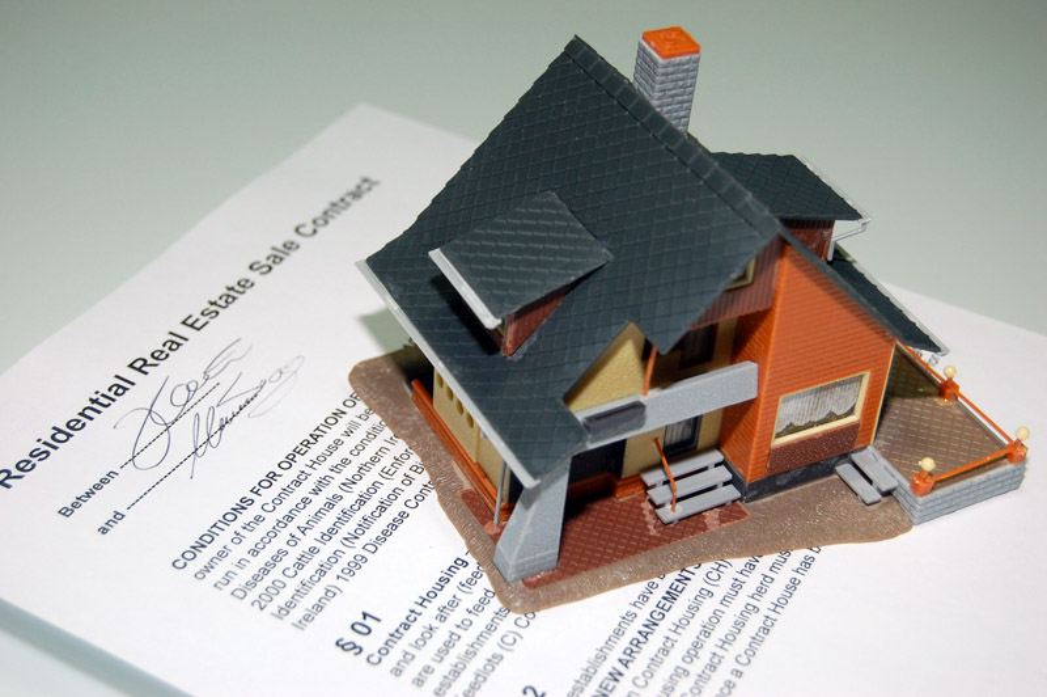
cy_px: 348
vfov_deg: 21.5
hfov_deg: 31.9
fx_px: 1831
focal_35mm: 63
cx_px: 524
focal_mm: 42
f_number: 5.3
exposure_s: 1/60
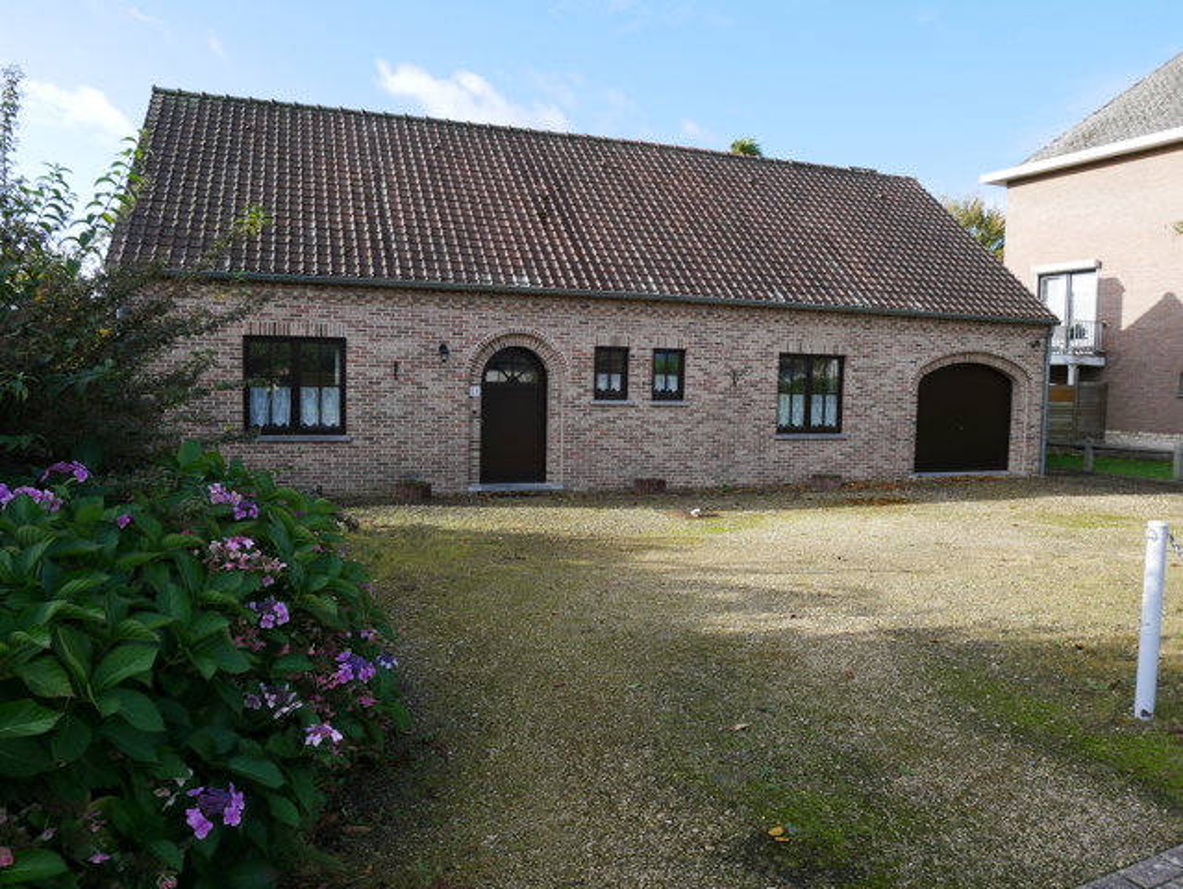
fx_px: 821
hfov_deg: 71.6
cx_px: 592
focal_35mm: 24
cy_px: 444
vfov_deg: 56.9
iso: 200
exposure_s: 1/320
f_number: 5.6
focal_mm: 12
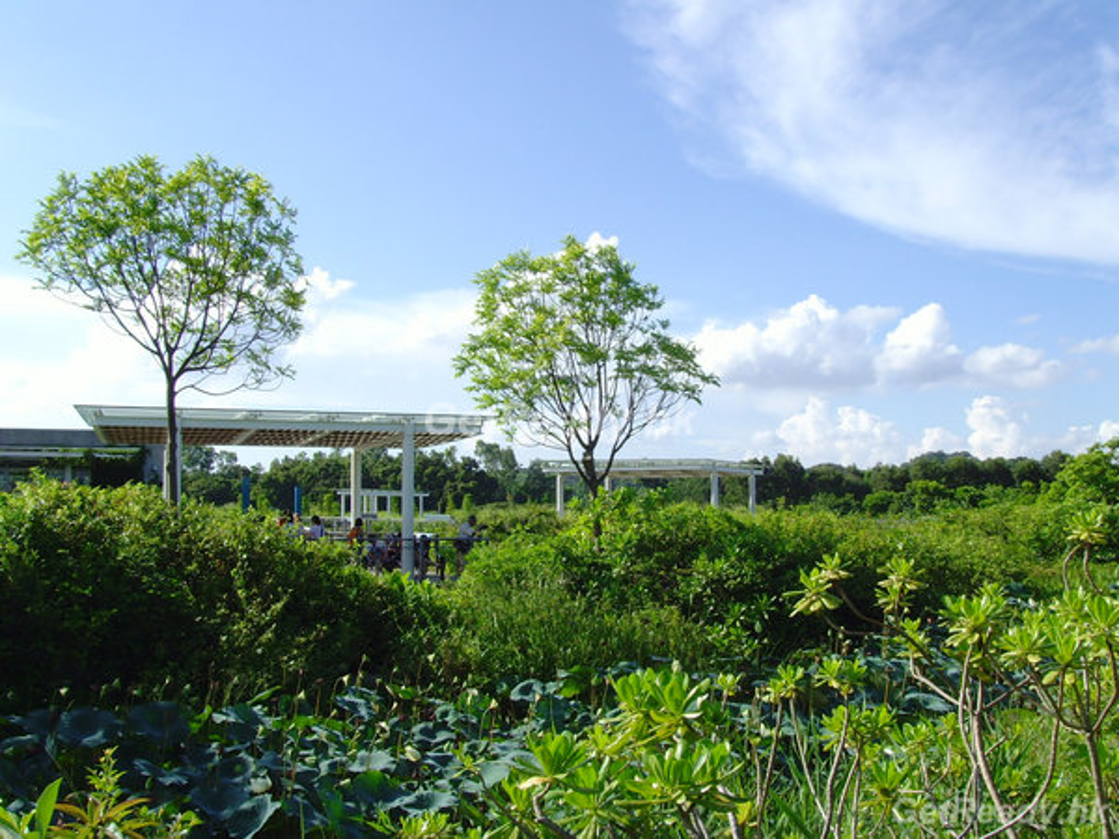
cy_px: 420
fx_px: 1261
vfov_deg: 36.8
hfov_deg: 47.9
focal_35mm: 39
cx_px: 560
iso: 80
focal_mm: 6.6
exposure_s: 1/250
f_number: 6.3
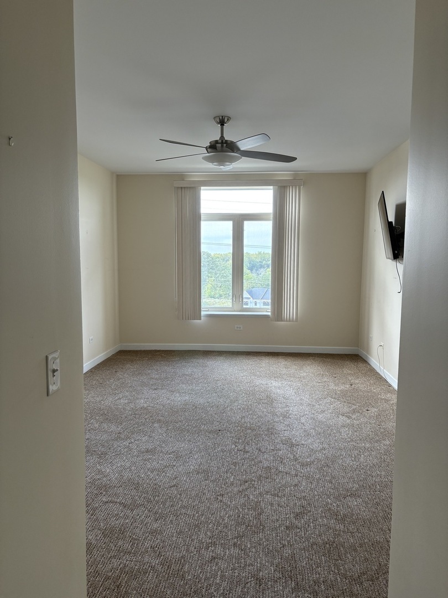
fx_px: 449
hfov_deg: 53.1
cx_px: 224
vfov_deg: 67.3
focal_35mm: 26
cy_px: 299
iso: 125
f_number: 1.6
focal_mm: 5.96
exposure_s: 1/135
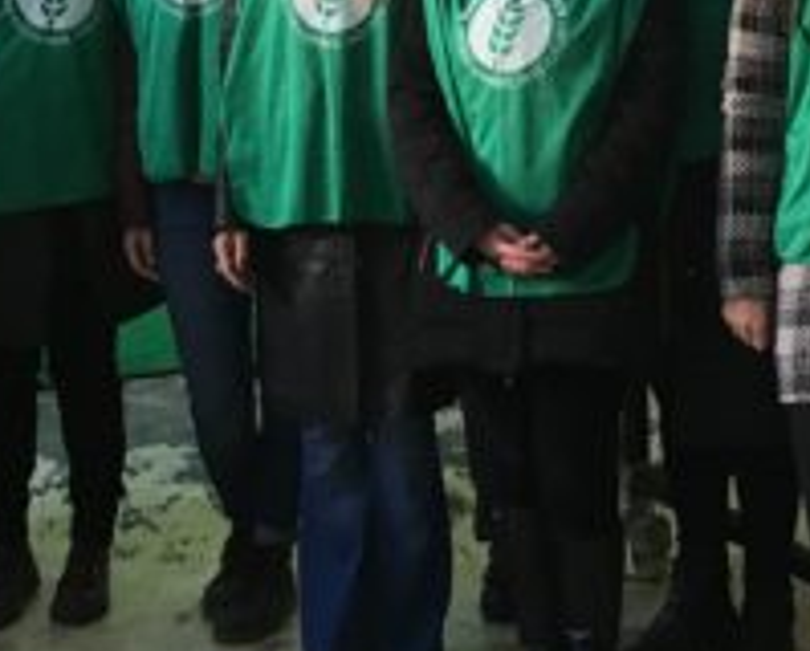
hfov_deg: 17.6
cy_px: -77
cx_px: 525
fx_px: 2618
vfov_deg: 13.9
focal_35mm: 109
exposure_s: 1/33
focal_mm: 4.15
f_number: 2.2
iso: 50
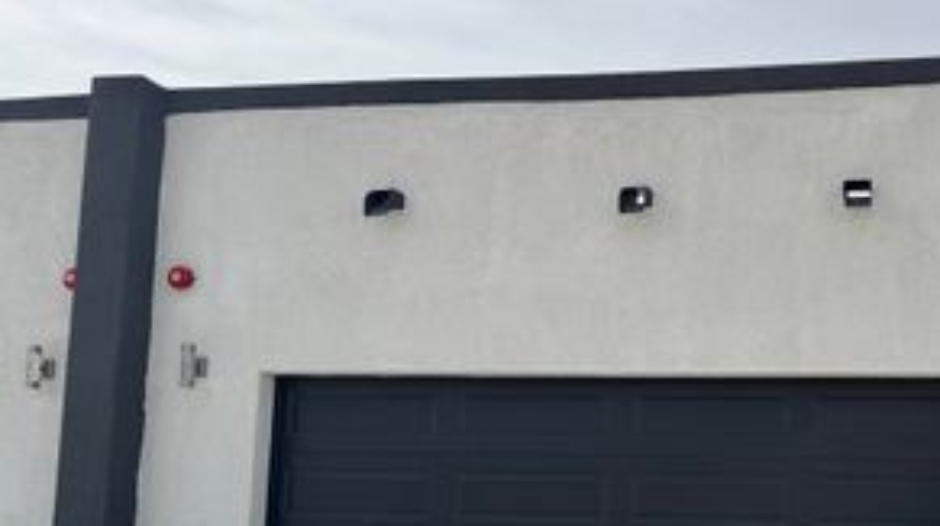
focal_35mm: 45
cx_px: 730
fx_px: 1120
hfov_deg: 43.7
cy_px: 392
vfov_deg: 26.1
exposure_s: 1/7937
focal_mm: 6.76
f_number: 1.78
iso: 80
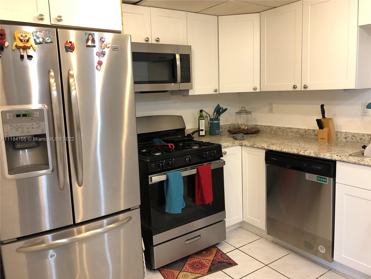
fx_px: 300
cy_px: 140
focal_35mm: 28
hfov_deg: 63.4
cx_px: 186
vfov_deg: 49.7
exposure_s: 1/15
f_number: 1.8
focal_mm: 3.99
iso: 64
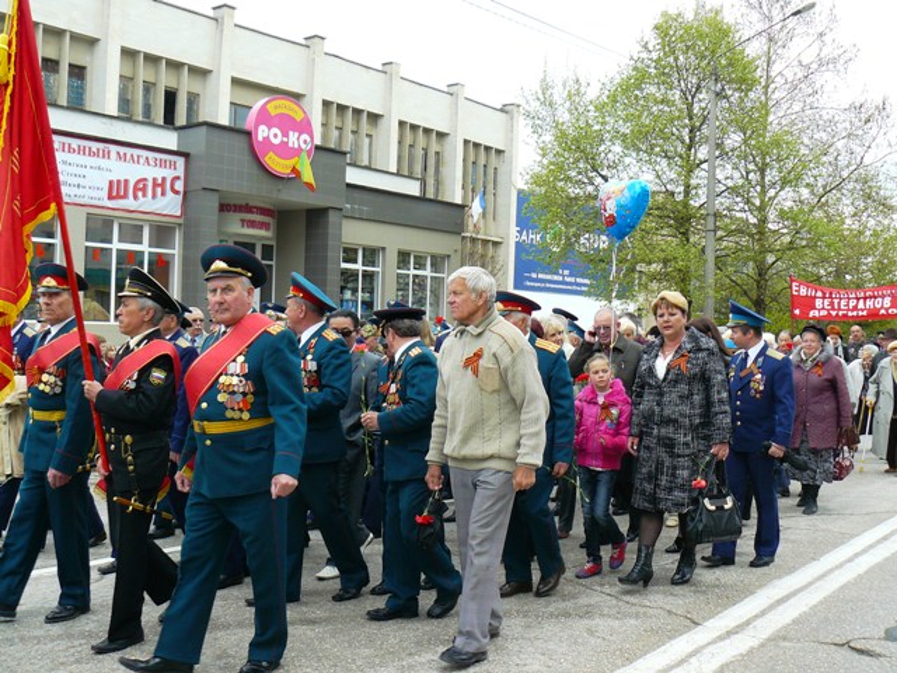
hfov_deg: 51.4
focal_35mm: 36
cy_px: 336
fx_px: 933
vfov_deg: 39.7
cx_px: 448
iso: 100
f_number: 3.6
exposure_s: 1/125
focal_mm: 6
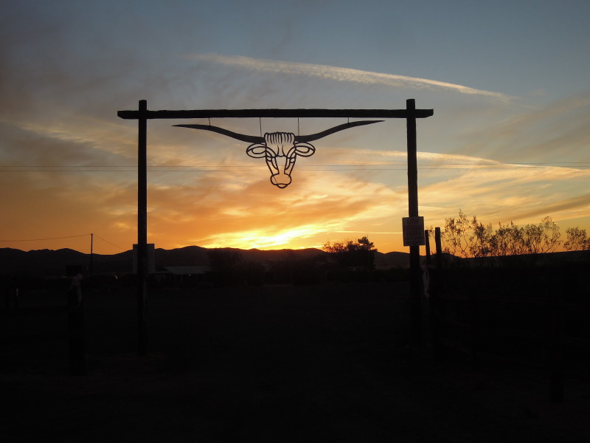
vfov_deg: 29.1
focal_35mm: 50
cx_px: 295
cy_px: 222
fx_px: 852
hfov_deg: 38.2
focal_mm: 9
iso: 160
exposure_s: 1/800
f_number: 3.7
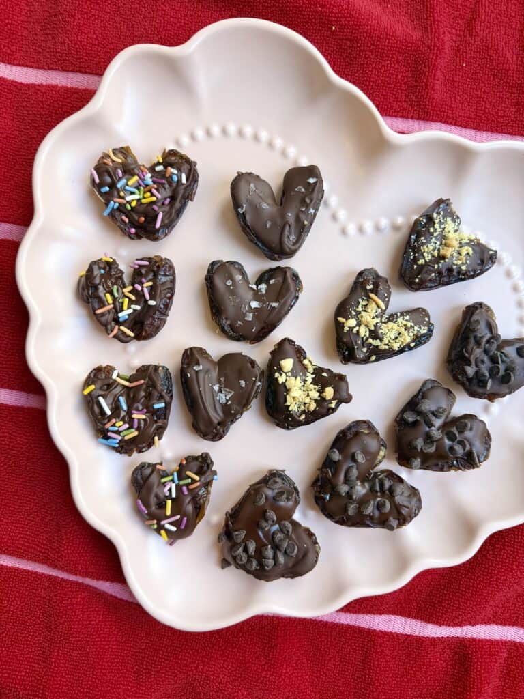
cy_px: 350
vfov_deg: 71.6
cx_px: 262
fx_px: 484
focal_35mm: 24
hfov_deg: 56.8
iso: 160
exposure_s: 1/120
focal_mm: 6.76
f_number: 1.78
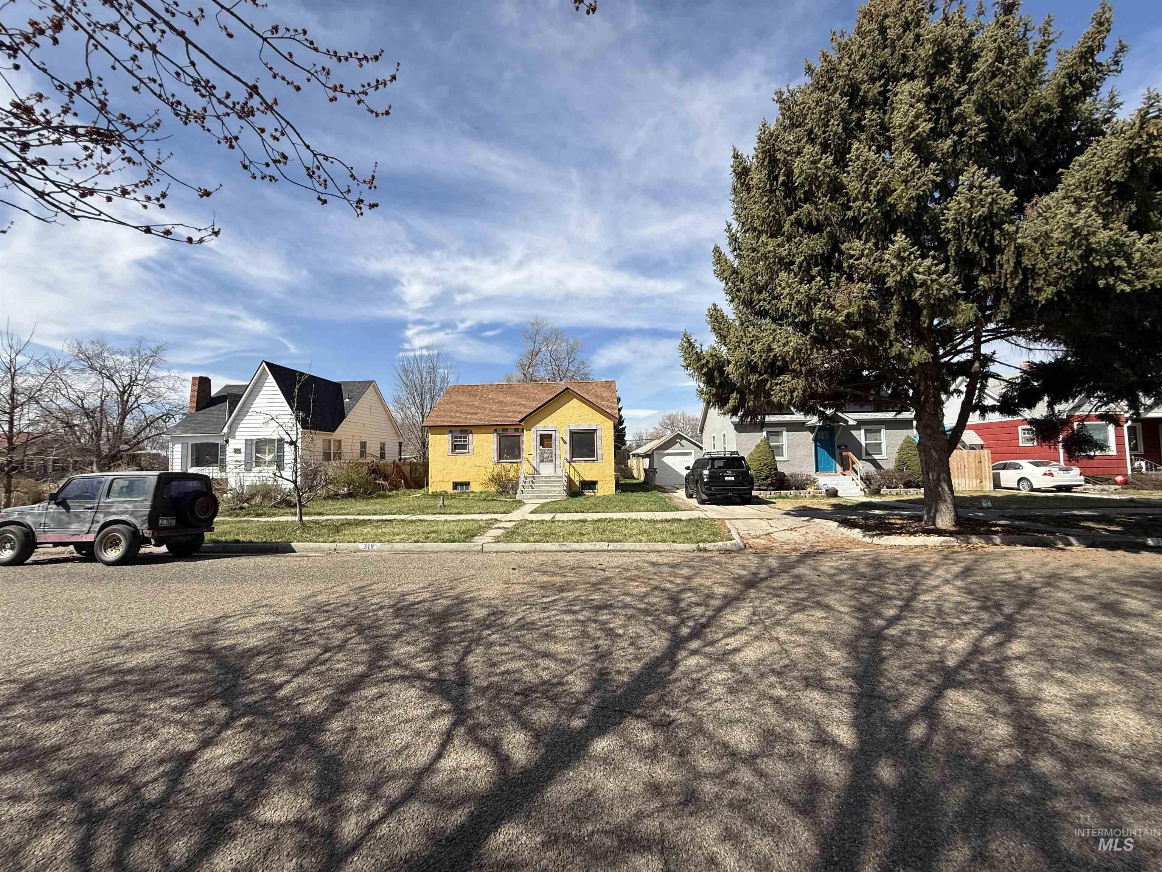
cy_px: 436
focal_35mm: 14
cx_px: 581
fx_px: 470
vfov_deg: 85.7
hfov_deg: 102.1
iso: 50
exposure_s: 1/2320
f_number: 2.2
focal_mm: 2.22
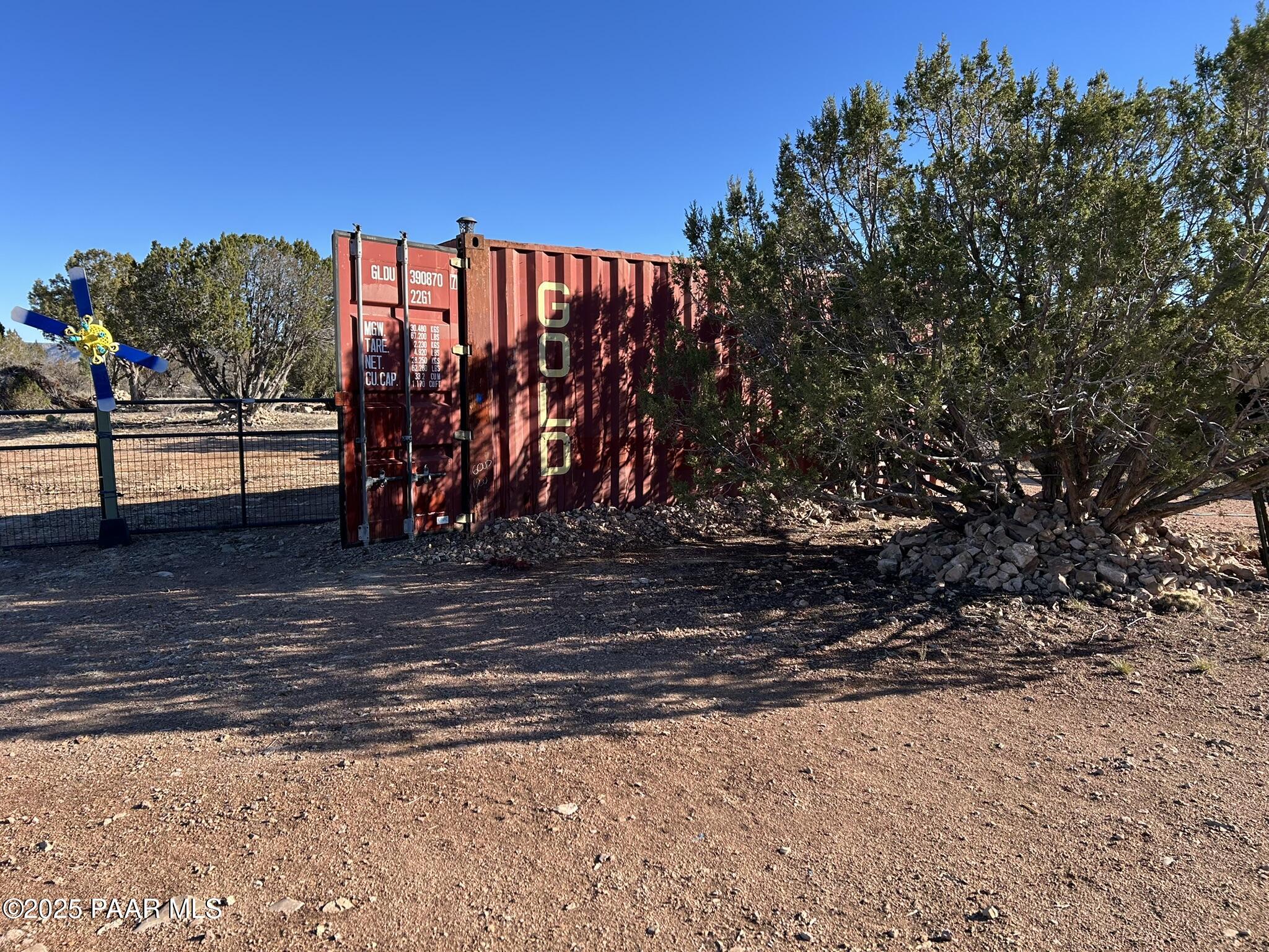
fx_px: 953
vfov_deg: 53.1
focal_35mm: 26
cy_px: 476
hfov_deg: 67.3
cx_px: 634
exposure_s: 1/1412
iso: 50
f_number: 1.5
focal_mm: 5.7
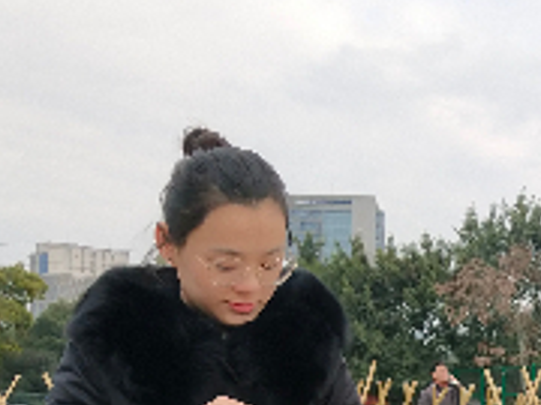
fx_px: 1563
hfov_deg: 18.7
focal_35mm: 100
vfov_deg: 14.4
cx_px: 634
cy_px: 465
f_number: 1.8
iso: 121
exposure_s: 1/1021
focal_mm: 3.95
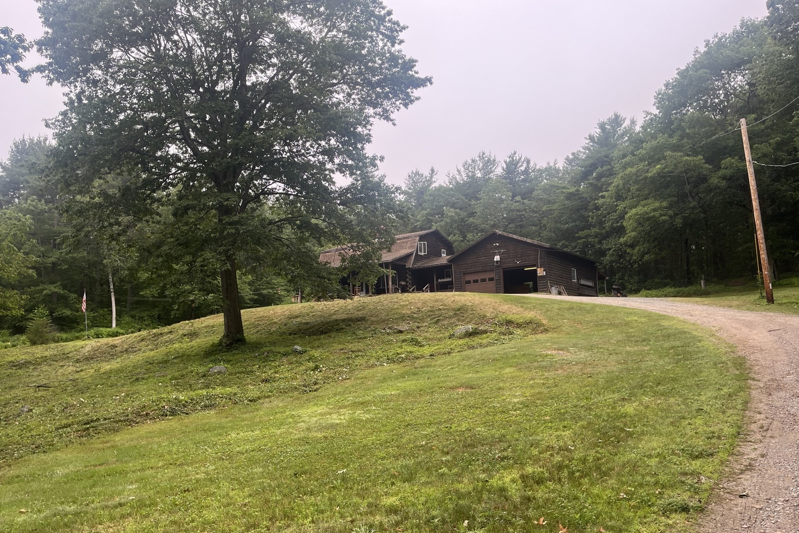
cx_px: 391
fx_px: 621
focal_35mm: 28
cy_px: 296
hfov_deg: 65.5
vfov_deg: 46.3
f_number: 1.6
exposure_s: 1/631
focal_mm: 5.1
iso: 50
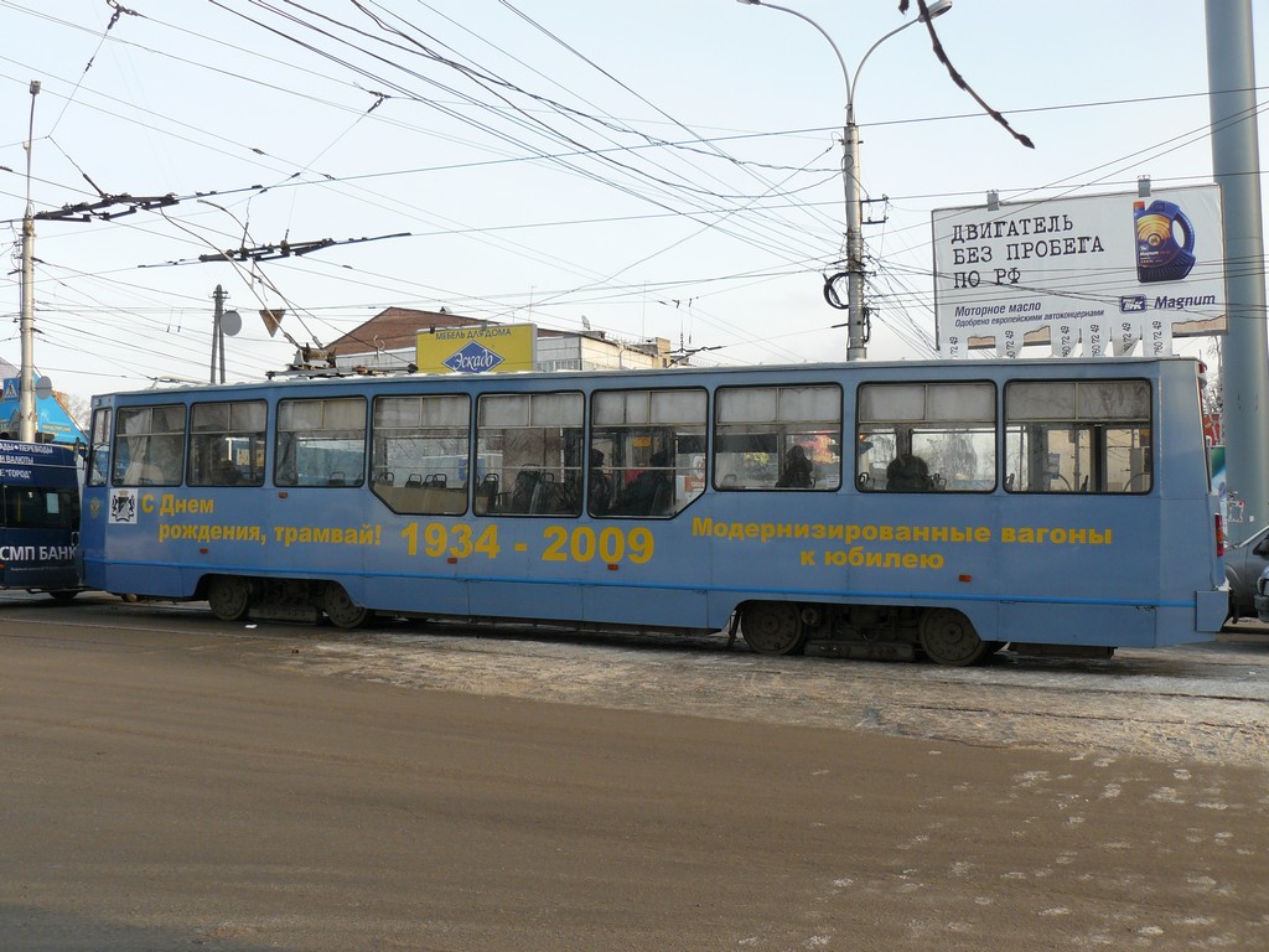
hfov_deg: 51.4
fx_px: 1320
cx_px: 634
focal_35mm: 36
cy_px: 476
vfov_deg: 39.7
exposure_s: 1/200
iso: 100
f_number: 4
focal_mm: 6
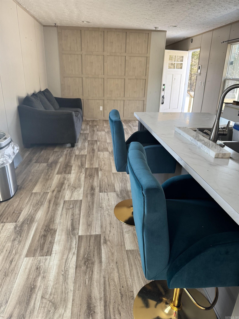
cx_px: 120
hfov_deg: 56.8
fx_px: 221
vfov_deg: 71.6
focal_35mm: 24
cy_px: 160
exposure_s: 1/121
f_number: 1.78
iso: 200
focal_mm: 6.76
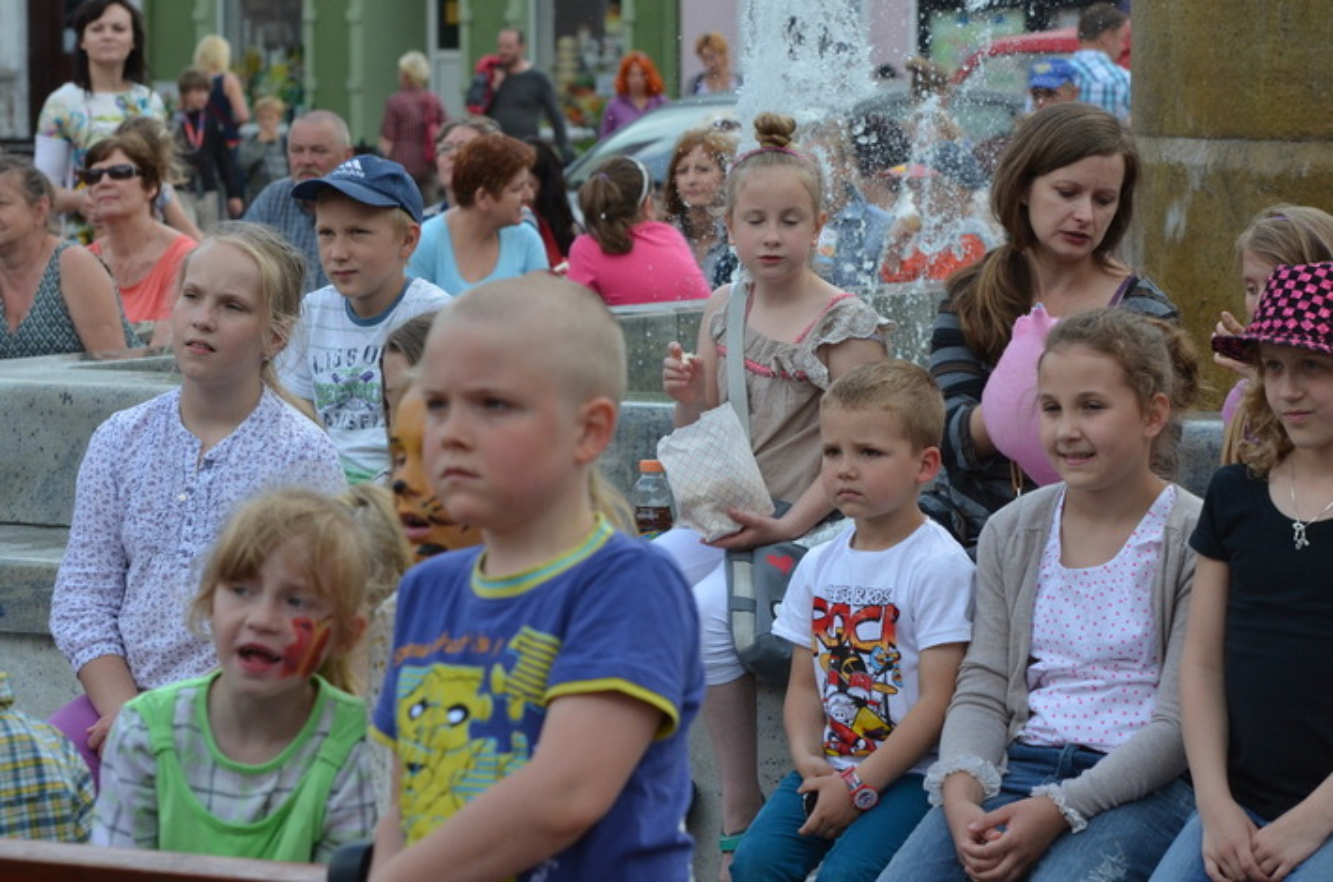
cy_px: 441
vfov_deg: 8.7
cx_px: 666
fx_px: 5819
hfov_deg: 13.1
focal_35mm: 158
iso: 800
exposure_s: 1/800
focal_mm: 105
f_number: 7.1
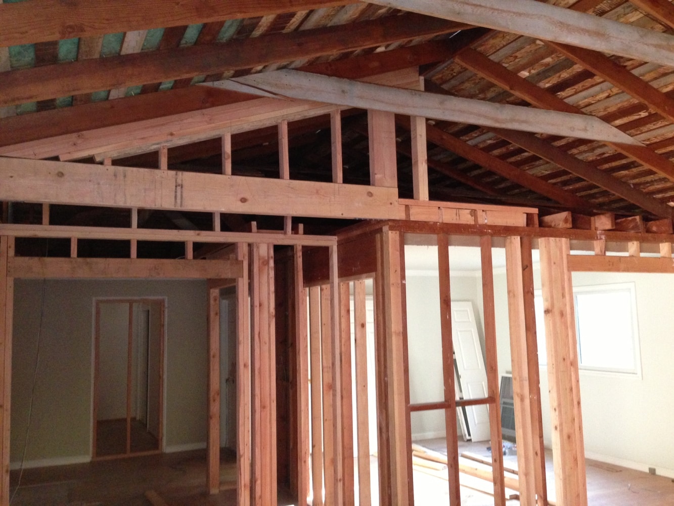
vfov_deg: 43.0
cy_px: 253
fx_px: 643
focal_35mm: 33
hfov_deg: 55.3
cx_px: 337
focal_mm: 4.13
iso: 400
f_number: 2.4
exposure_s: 1/20
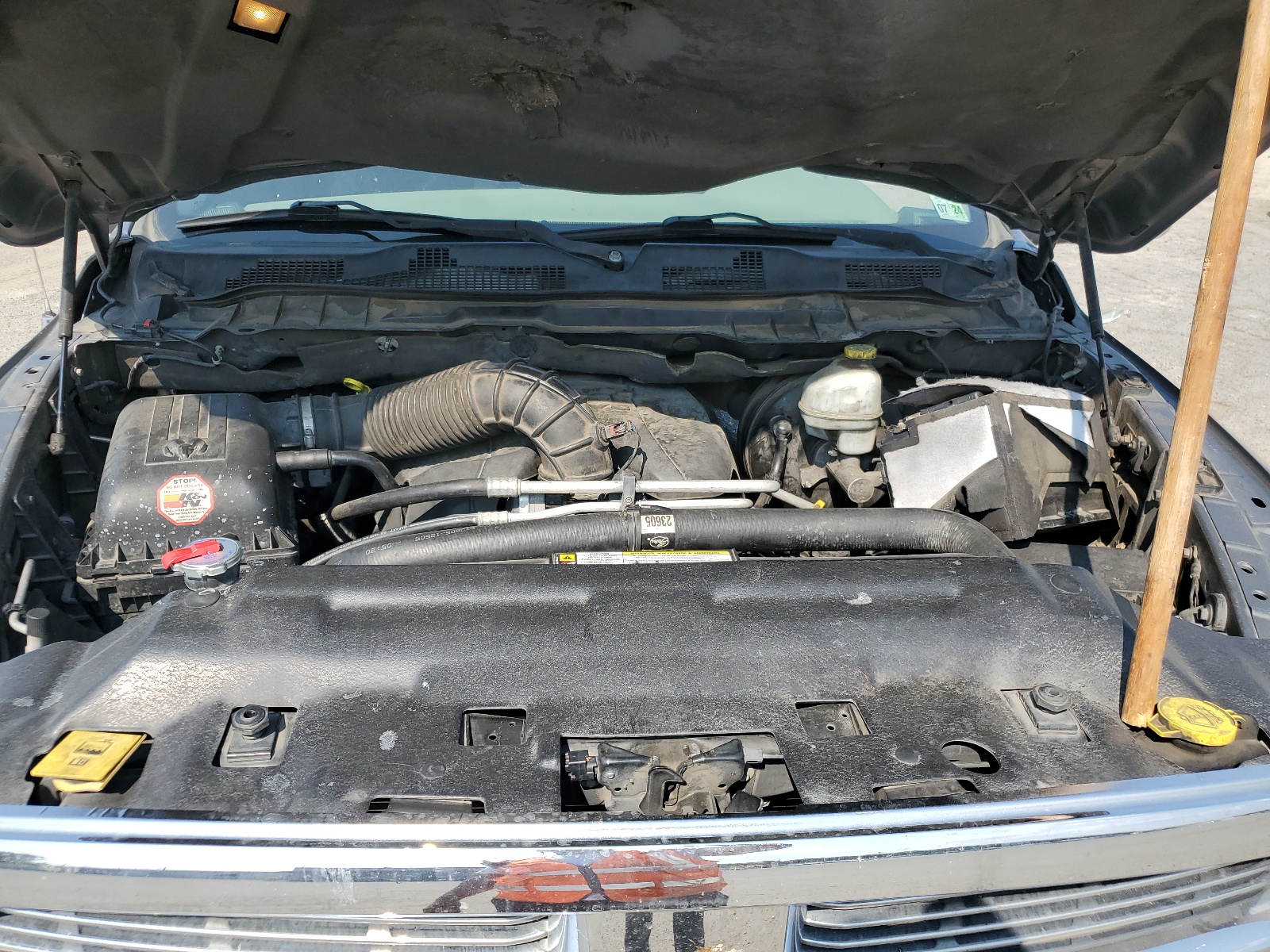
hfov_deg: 67.3
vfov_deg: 53.1
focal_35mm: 26
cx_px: 635
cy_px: 476
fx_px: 954
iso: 50
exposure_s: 1/2000
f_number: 1.5
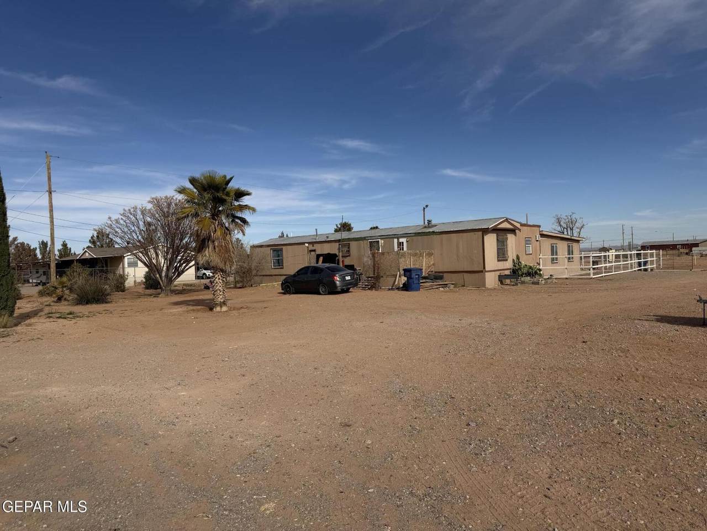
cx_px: 354
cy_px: 266
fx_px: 490
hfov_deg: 71.6
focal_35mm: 24
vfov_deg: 56.8
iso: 80
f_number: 1.78
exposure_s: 1/8130
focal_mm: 6.76
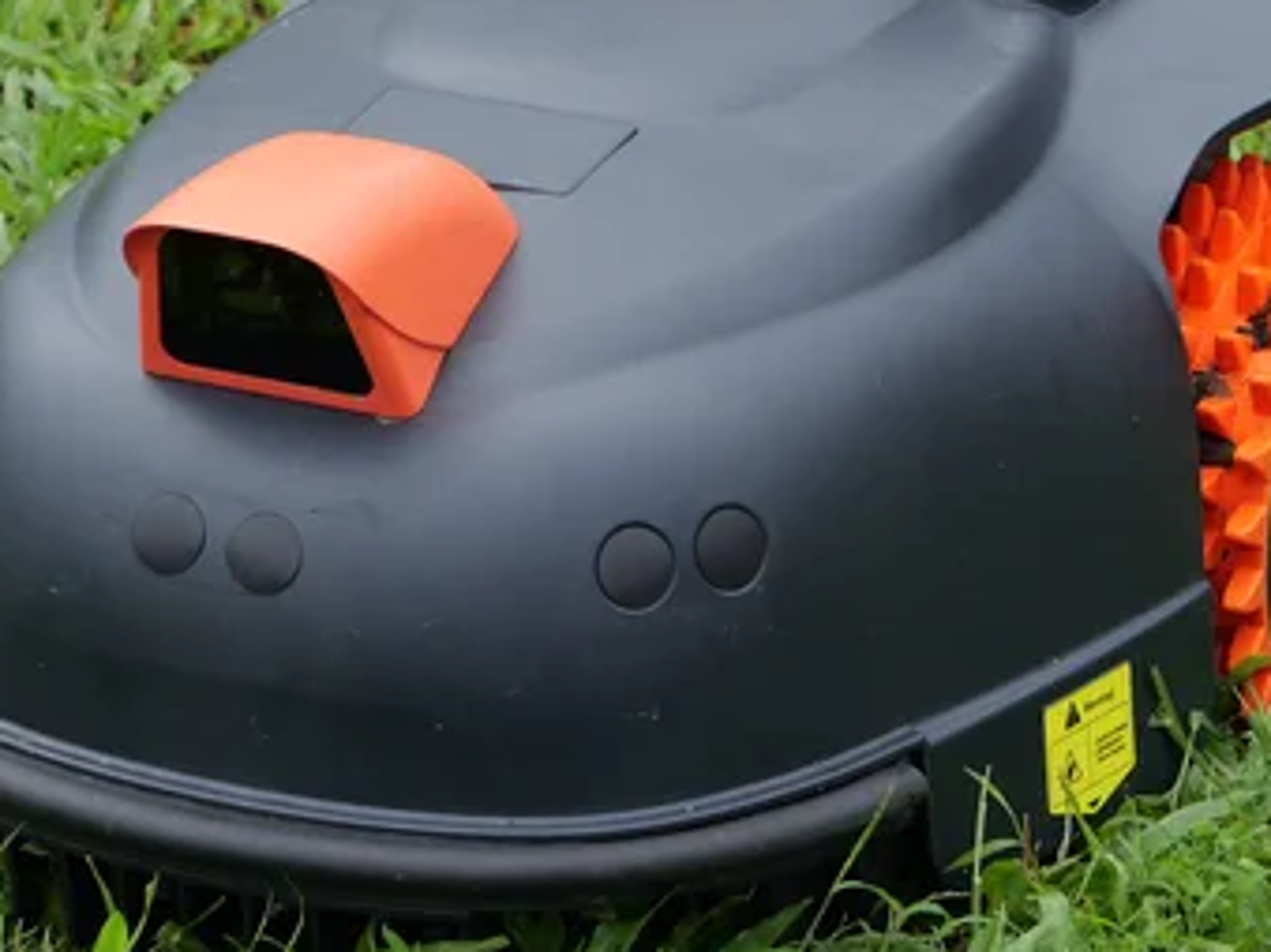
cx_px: 559
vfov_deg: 7.8
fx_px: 6937
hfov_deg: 10.5
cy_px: 283
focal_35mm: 189
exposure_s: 1/250
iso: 100
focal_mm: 40
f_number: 4.5
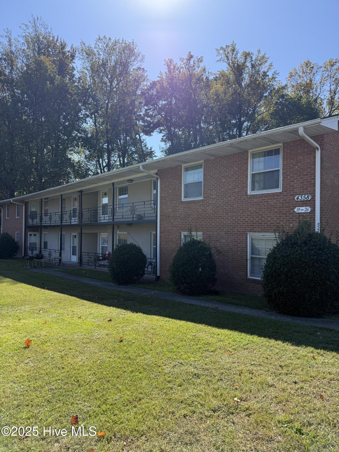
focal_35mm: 24
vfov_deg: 71.6
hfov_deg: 56.8
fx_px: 313
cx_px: 170
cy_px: 226
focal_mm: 6.76
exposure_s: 1/3145
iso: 100
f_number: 1.78
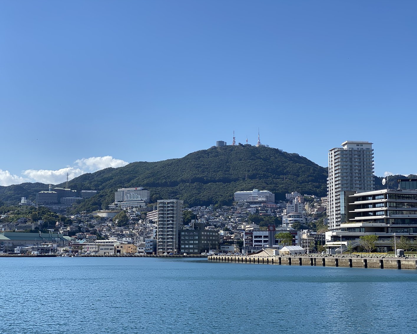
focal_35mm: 55
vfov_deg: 27.6
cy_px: 167
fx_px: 679
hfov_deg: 34.1
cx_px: 212
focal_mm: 6
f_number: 2
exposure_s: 1/1199
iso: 20
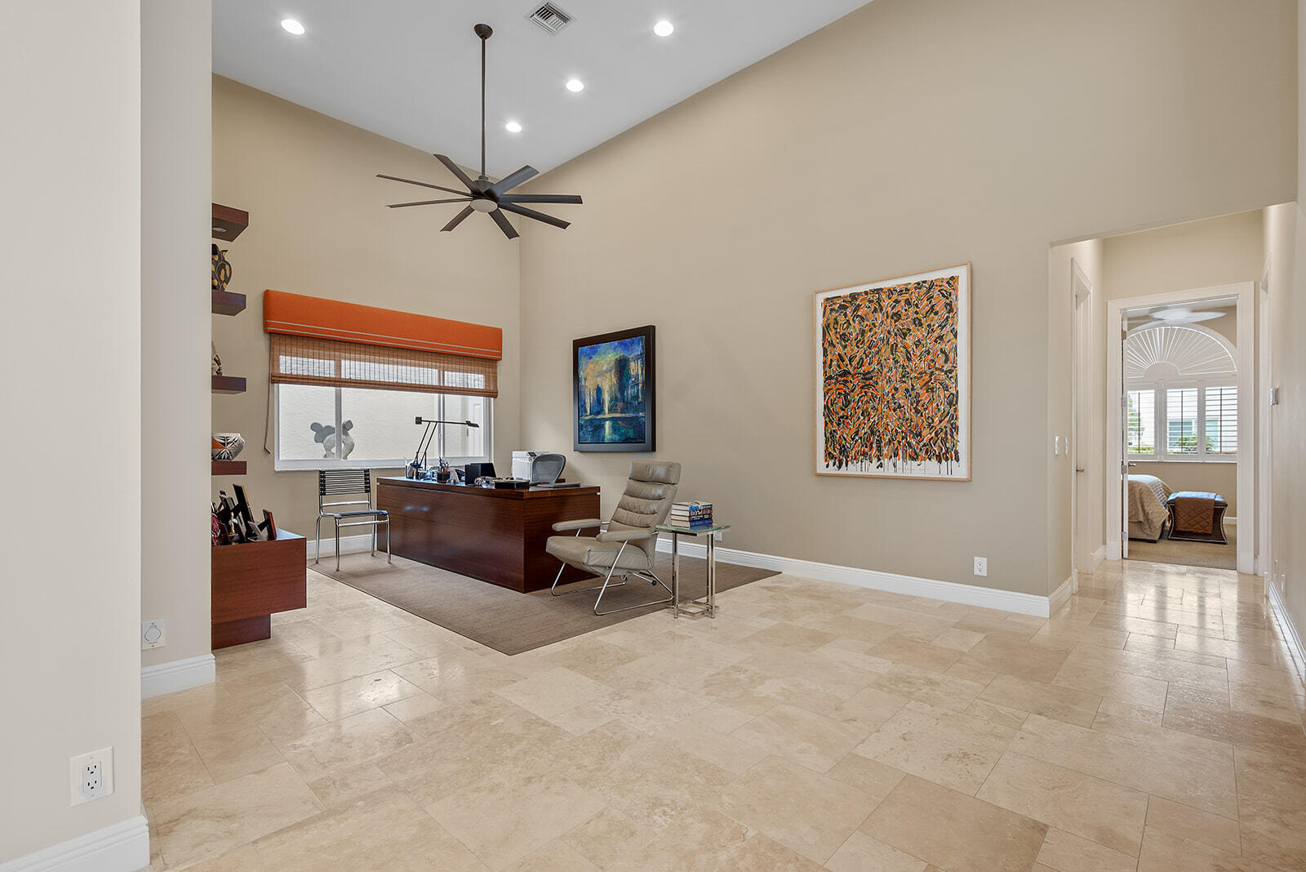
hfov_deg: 96.7
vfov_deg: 73.8
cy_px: 436
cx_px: 653
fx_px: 581
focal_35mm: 16
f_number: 9
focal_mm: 16
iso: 320
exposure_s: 1/6
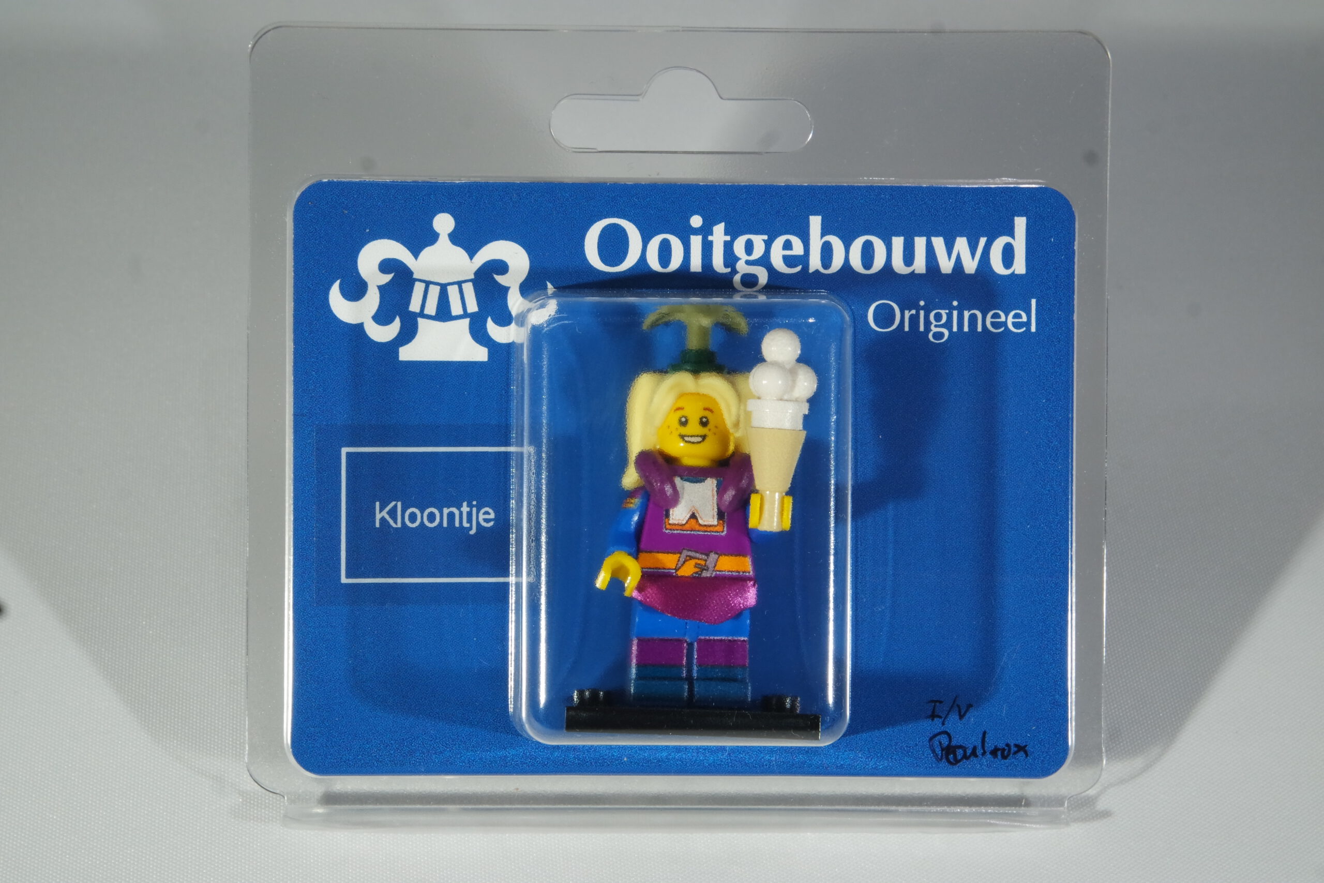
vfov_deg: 17.7
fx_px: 2832
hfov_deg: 26.3
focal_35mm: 77
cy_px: 442
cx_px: 662
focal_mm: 50
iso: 800
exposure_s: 1/50
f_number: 20
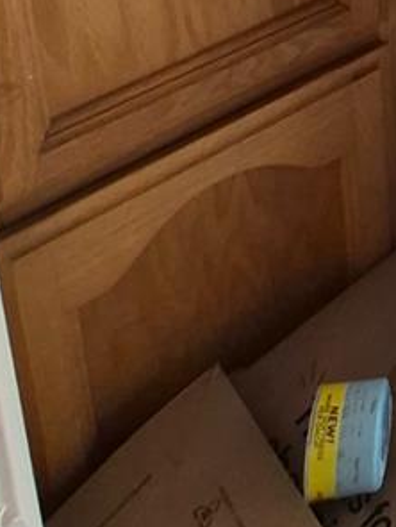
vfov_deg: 20.4
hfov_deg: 16.5
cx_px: 807
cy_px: -432
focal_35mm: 66
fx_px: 1005
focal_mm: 1.74
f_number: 2.2
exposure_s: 1/60
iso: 80
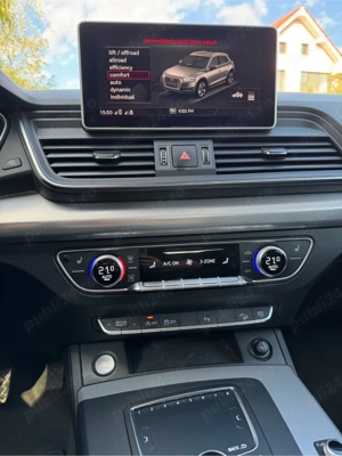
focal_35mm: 24
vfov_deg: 71.6
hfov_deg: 56.8
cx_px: 171
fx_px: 316
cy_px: 228
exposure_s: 1/125
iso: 50
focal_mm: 6.76
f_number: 1.78
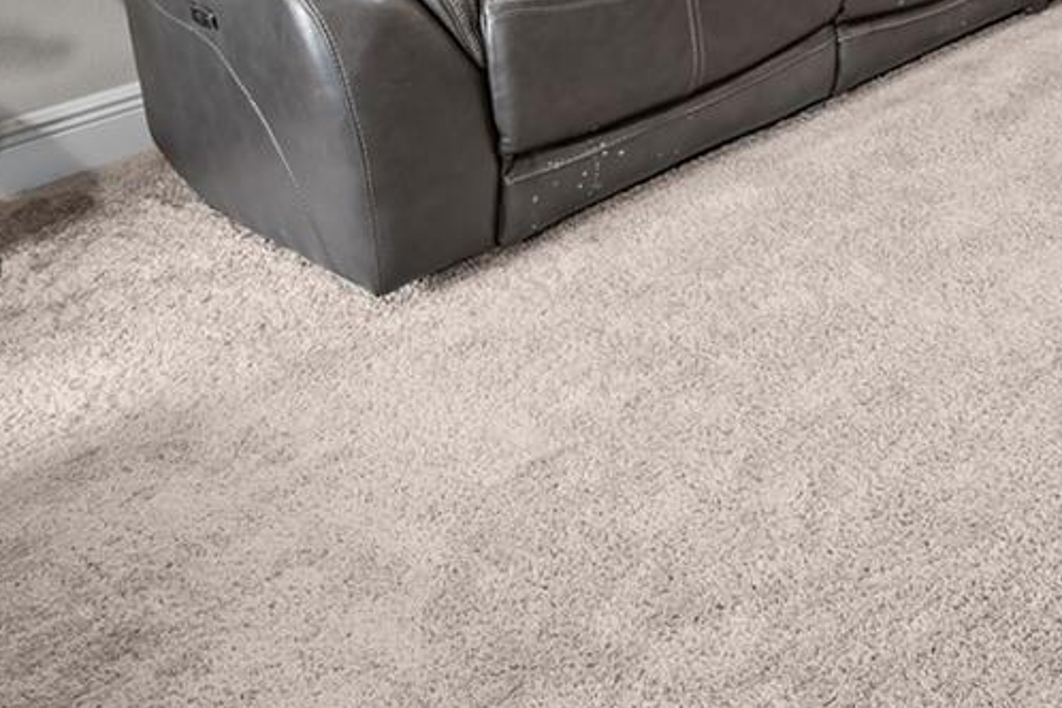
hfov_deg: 30.8
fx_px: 1327
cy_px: -416
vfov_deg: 22.9
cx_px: 1469
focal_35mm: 45
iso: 100
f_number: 4
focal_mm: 14
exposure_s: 1
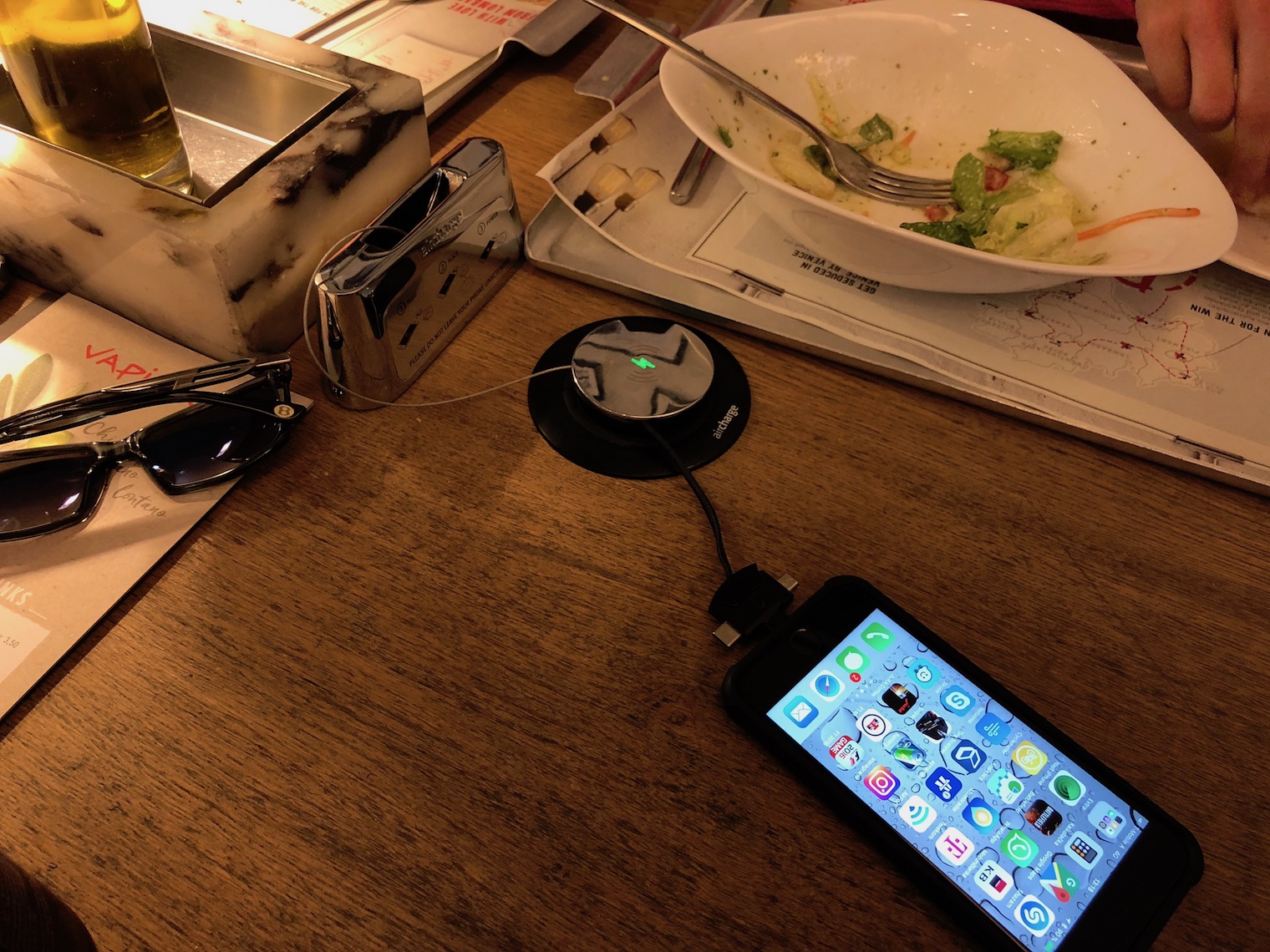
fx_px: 1027
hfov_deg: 63.4
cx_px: 635
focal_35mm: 28
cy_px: 476
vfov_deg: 49.7
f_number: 1.8
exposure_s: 1/33
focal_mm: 3.99
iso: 40
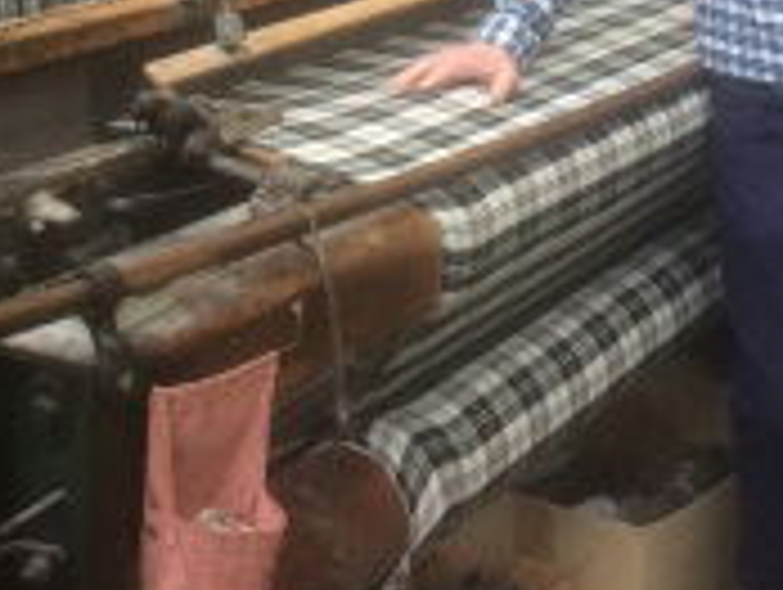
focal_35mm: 83
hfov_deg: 23.5
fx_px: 1880
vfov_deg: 16.6
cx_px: 374
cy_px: -232
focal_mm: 4.15
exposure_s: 1/33
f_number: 2.2
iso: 50
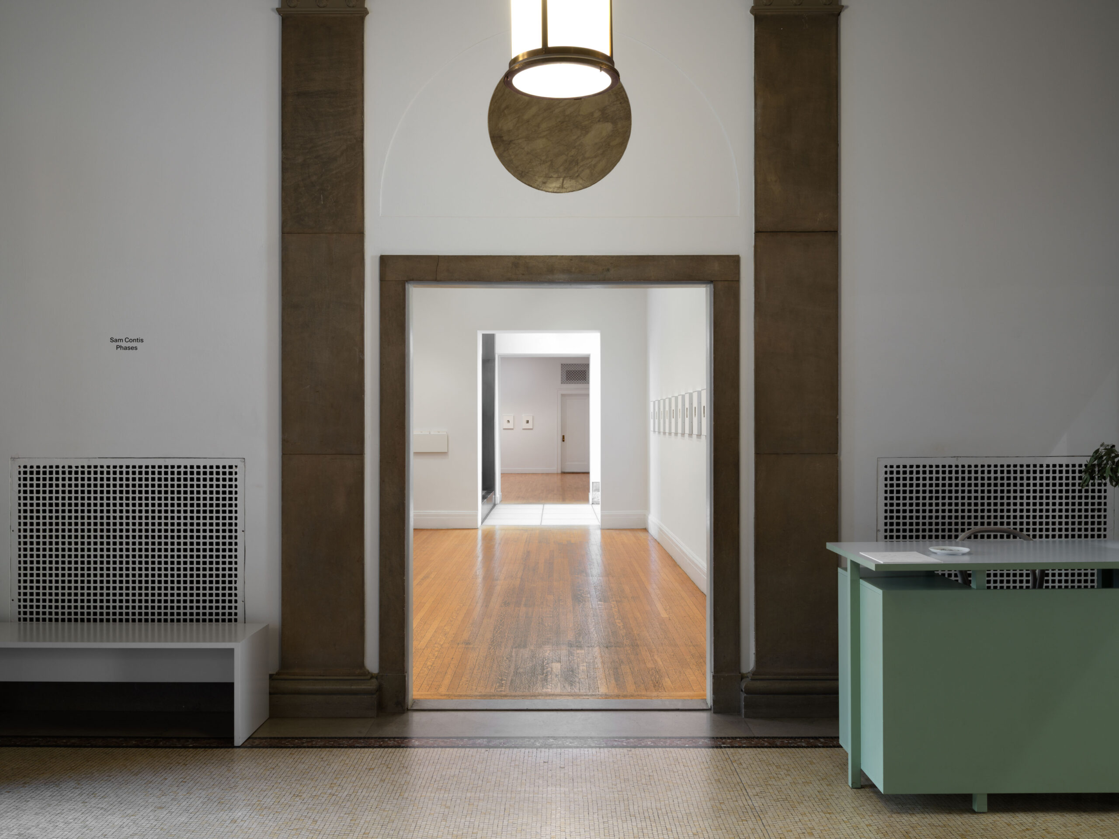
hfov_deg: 60.0
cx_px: 560
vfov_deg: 46.8
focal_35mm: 30
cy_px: 420
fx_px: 970
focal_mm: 38.2
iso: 100
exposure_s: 1.3
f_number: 16
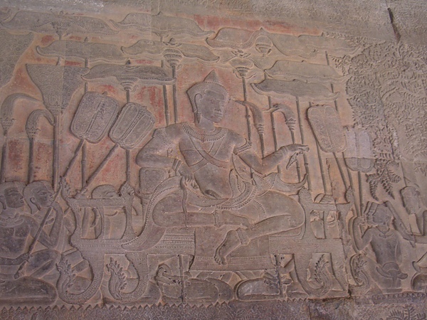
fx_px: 506
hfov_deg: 45.8
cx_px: 214
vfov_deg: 35.1
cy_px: 160
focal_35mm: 41
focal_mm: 6.8
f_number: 2.8
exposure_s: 1/15
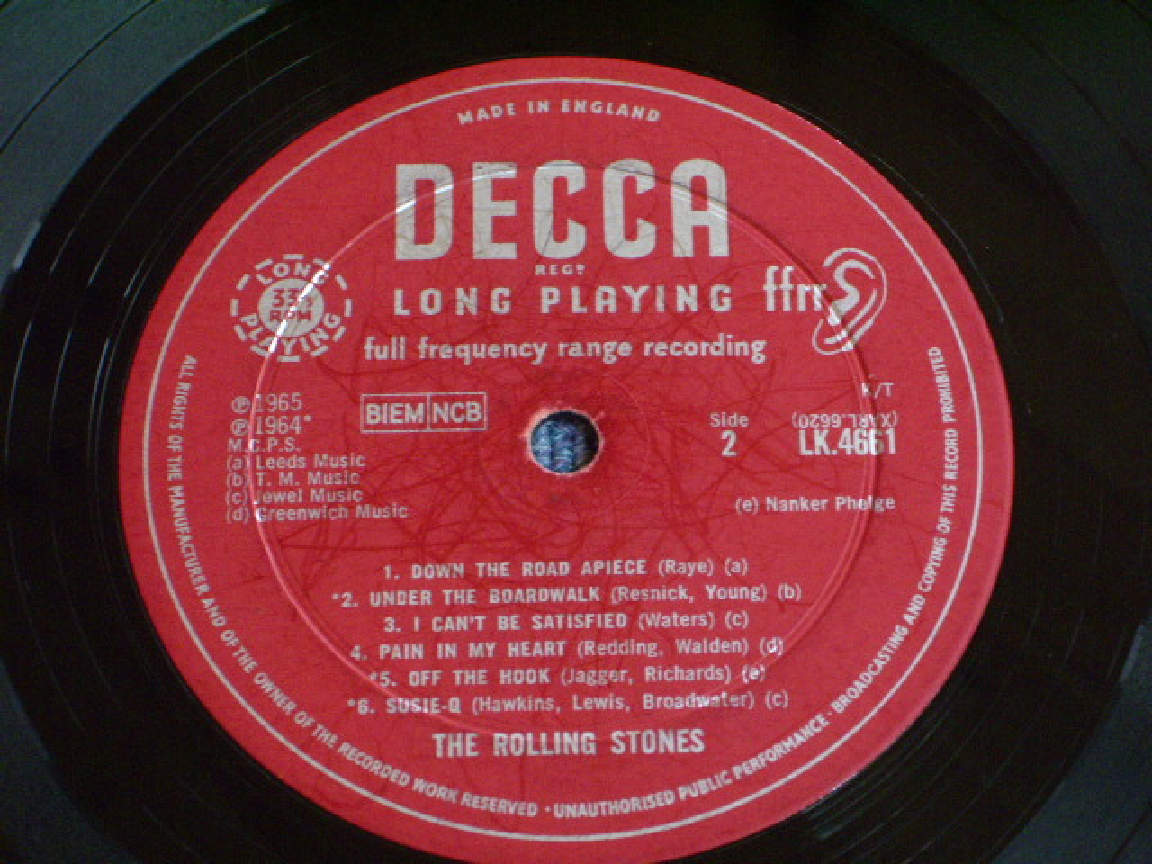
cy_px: 432
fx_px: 3561
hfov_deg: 18.4
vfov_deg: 13.8
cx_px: 576
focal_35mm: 107
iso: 320
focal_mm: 17.4
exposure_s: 1/40
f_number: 4.8
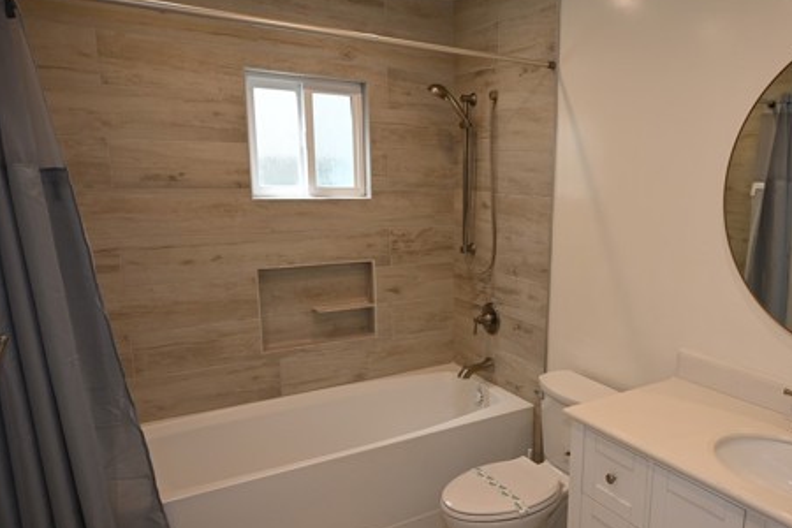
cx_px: 519
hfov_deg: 64.5
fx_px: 610
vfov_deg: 46.8
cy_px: 293
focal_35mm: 28
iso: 200
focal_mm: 13
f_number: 4.5
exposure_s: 1/80
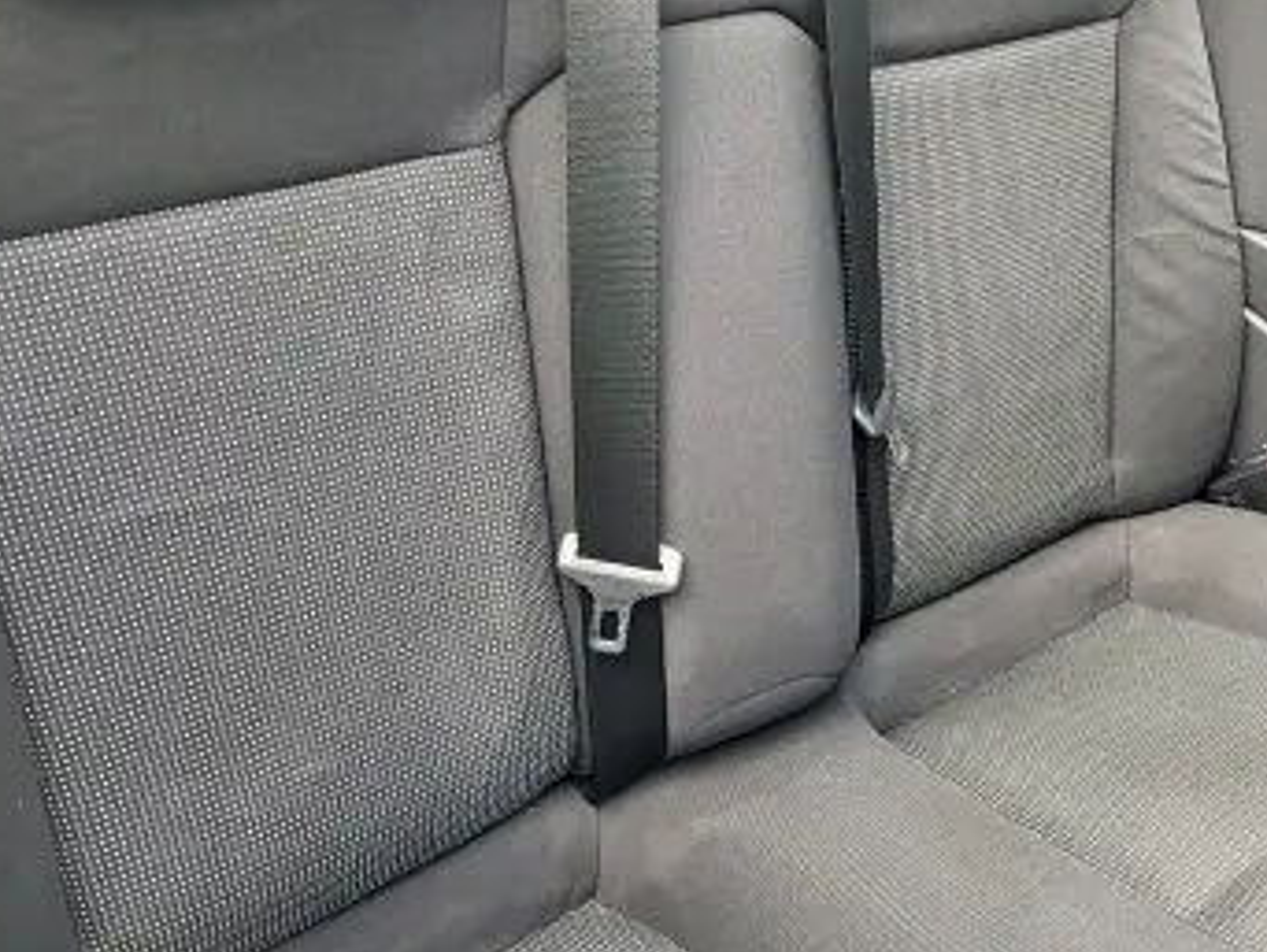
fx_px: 1575
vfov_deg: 33.6
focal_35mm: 43
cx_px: 837
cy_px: 489
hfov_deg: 43.3
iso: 100
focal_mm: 5.56
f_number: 1.8
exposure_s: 1/138
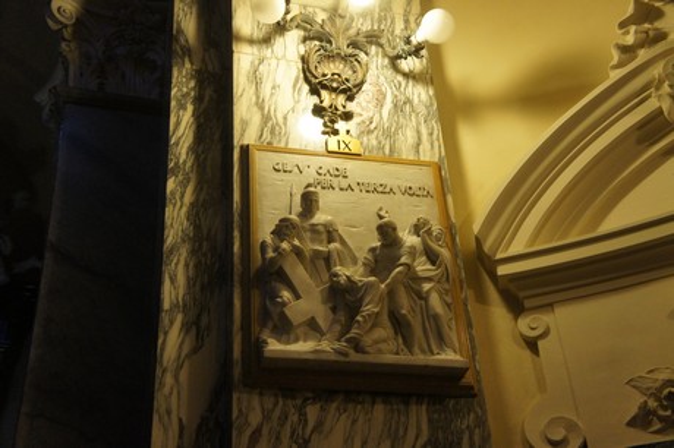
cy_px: 224
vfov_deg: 25.7
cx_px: 337
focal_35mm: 52
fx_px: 982
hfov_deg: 37.9
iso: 1600
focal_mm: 35
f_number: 4.5
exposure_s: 1/50
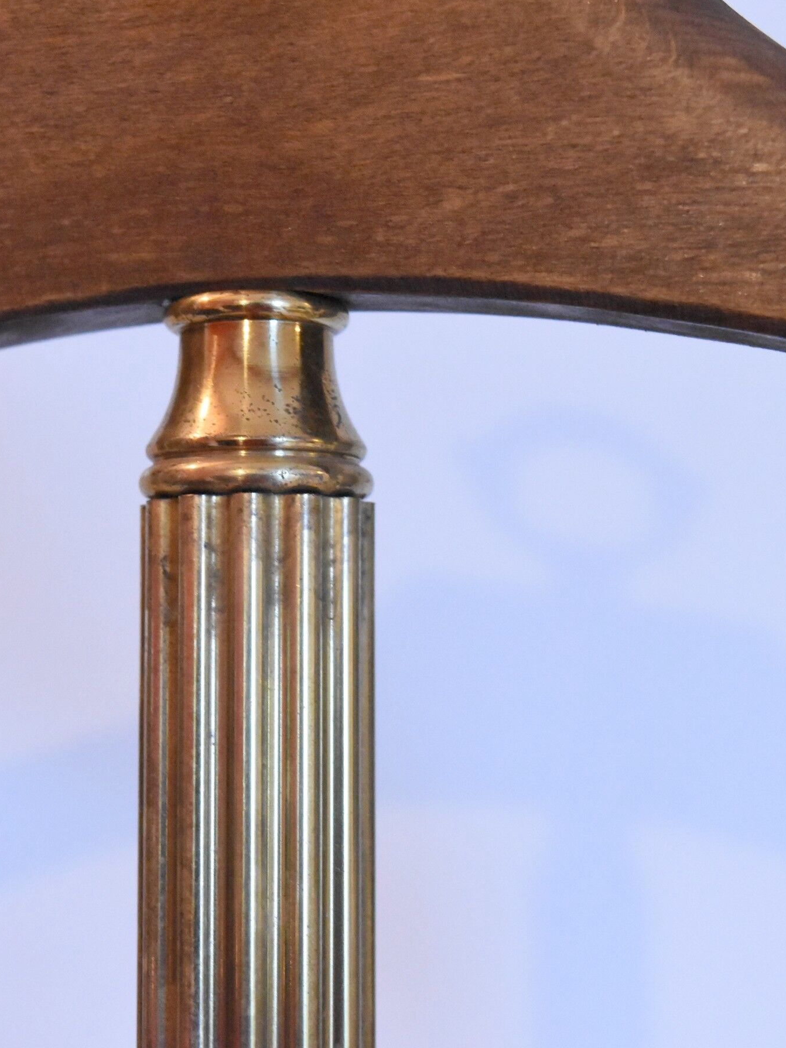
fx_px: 2240
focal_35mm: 74
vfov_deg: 26.3
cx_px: 292
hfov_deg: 19.9
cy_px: 525
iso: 8000
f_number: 5.6
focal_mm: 34
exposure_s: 1/125
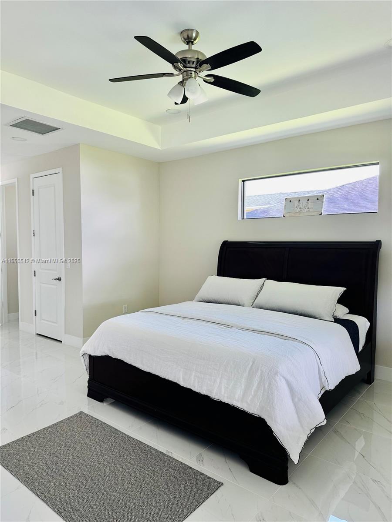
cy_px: 261
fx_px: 362
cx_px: 196
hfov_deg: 56.8
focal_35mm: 24
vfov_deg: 71.6
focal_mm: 6.76
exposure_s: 1/120
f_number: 1.78
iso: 80
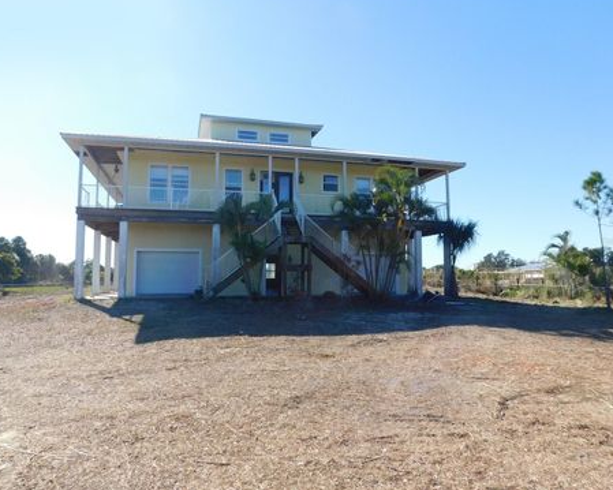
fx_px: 453
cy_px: 241
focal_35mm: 25
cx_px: 300
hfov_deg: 68.1
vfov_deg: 56.8
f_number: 3
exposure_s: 1/1250
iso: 125
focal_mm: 4
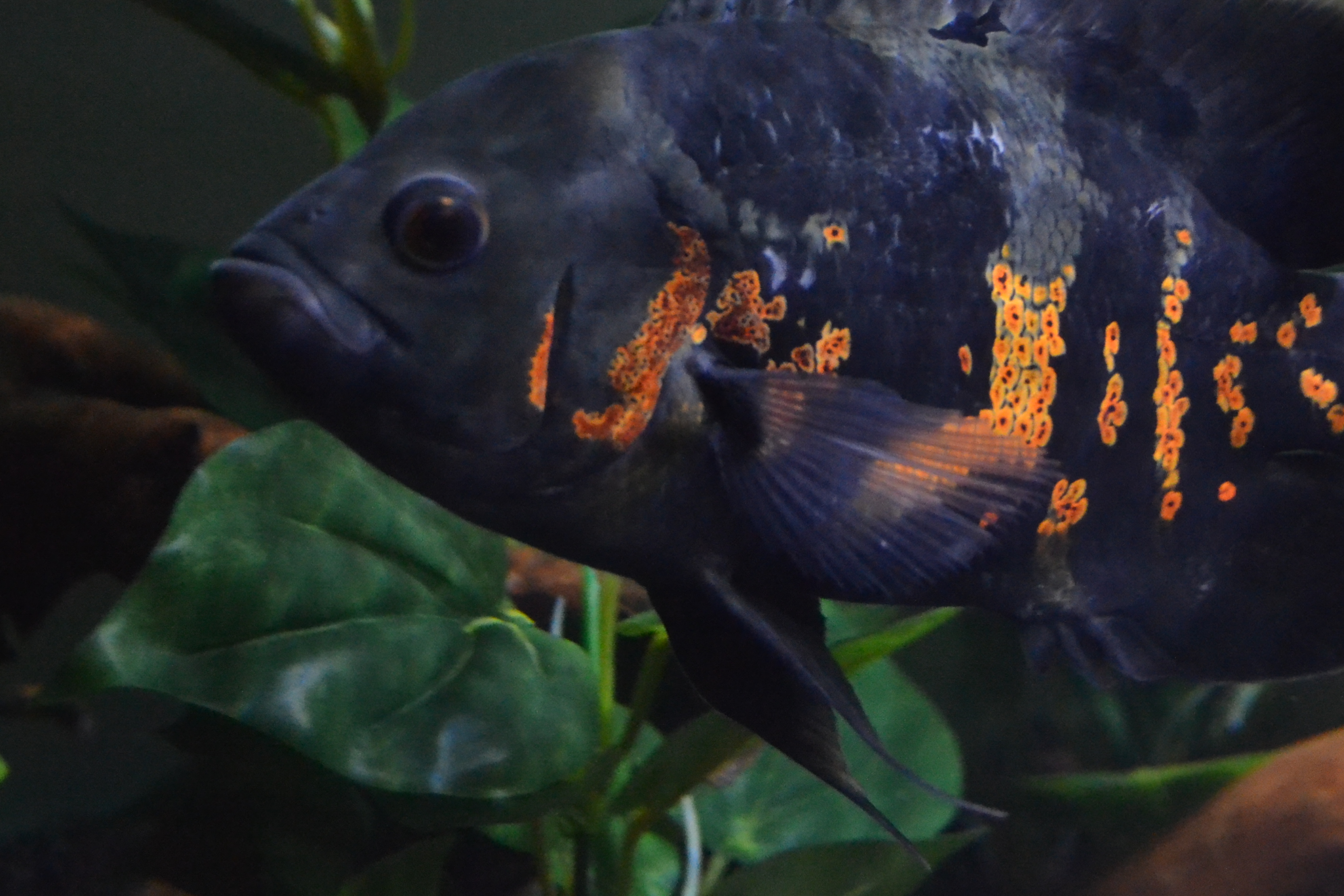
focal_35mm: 93
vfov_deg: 14.7
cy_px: 266
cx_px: 808
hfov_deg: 21.9
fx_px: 3472
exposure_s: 1/60
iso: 3200
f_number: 4.8
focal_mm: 38
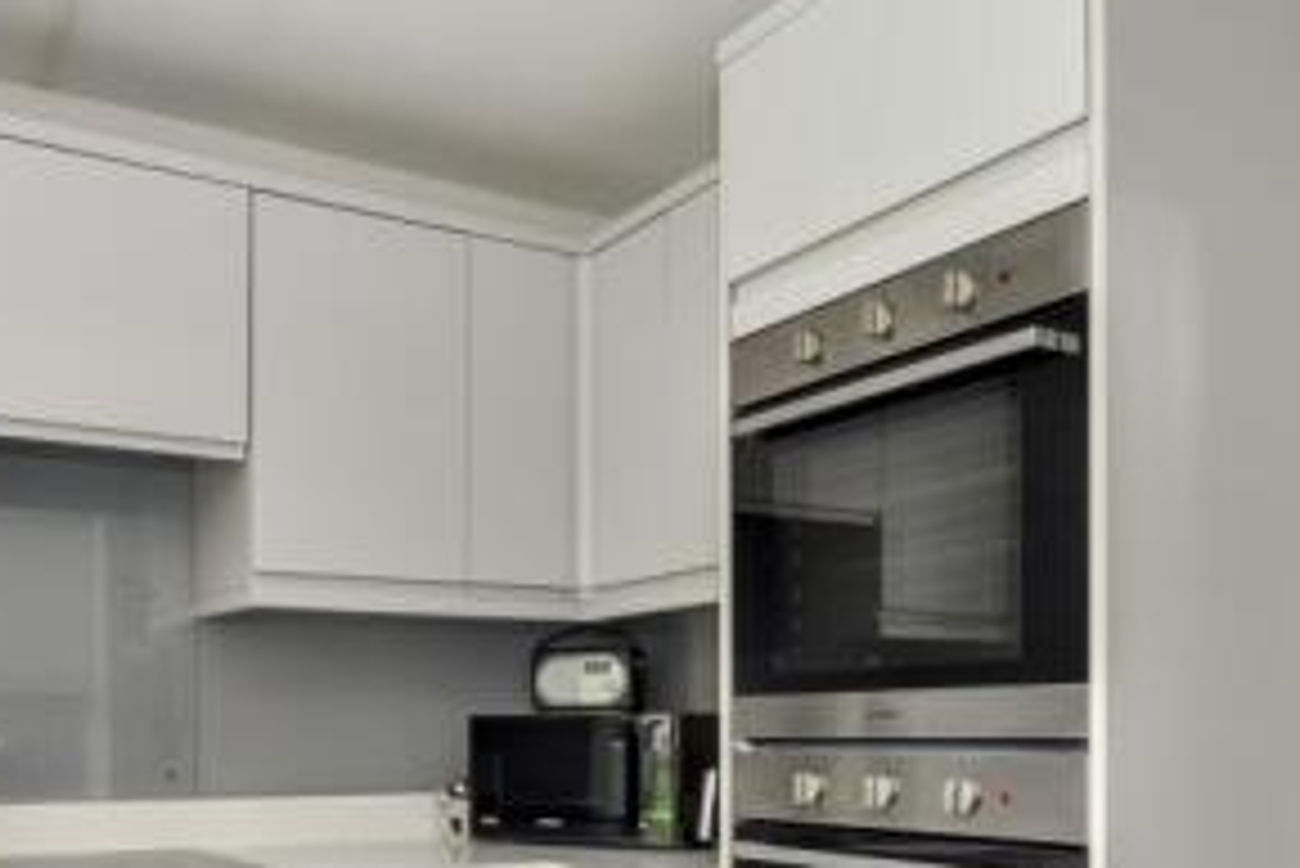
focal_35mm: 34
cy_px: 731
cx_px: 475
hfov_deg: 55.0
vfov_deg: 37.1
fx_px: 1228
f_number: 8
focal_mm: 10
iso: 640
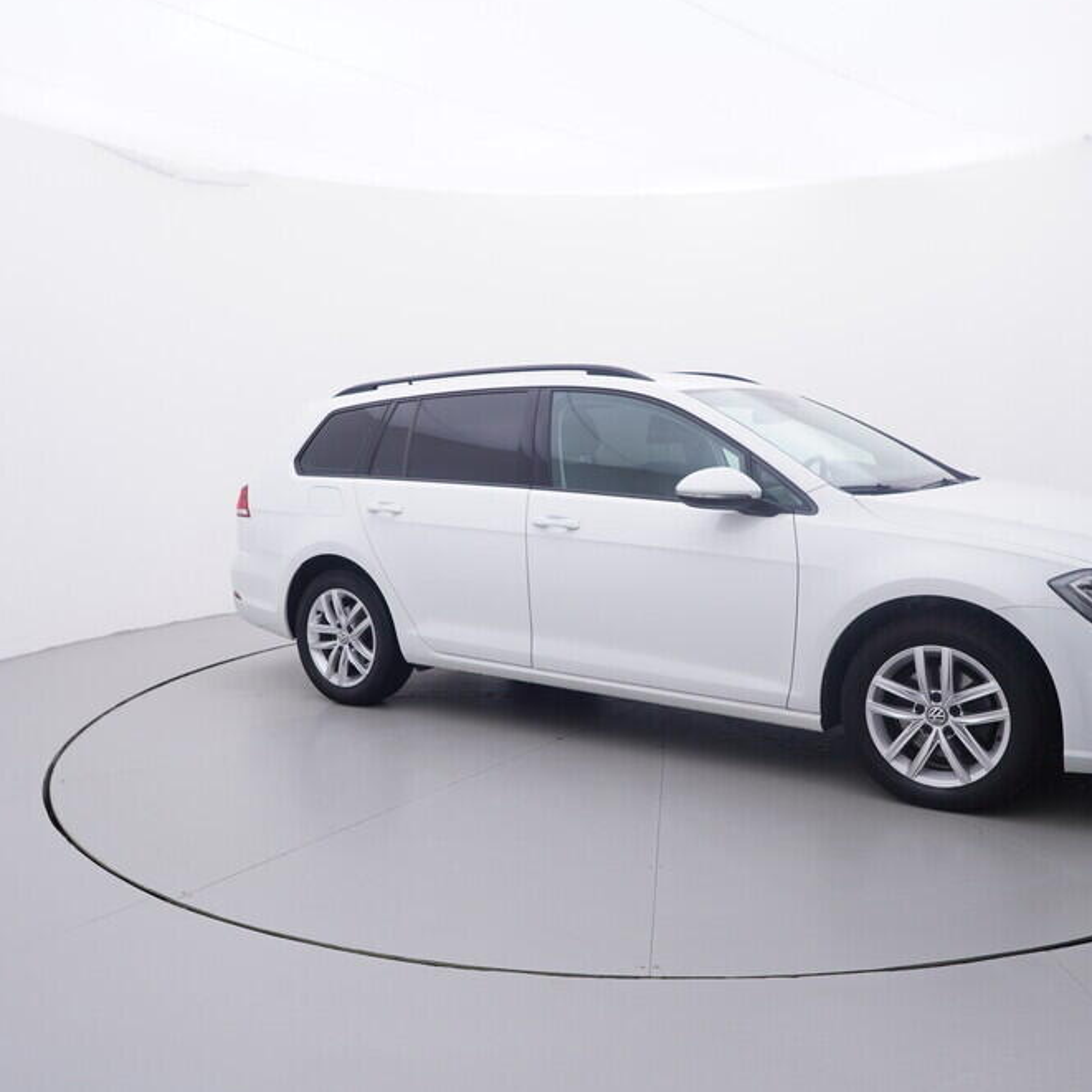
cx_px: 593
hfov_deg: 54.5
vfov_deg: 54.6
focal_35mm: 30
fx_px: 1059
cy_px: 553
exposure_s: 1/80
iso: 200
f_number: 5
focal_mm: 15
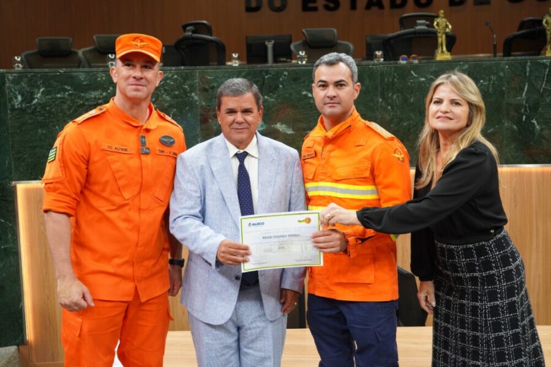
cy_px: 184
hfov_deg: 43.6
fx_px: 689
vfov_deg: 29.9
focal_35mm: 45
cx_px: 276
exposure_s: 1/160
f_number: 5
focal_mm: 45
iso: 1000
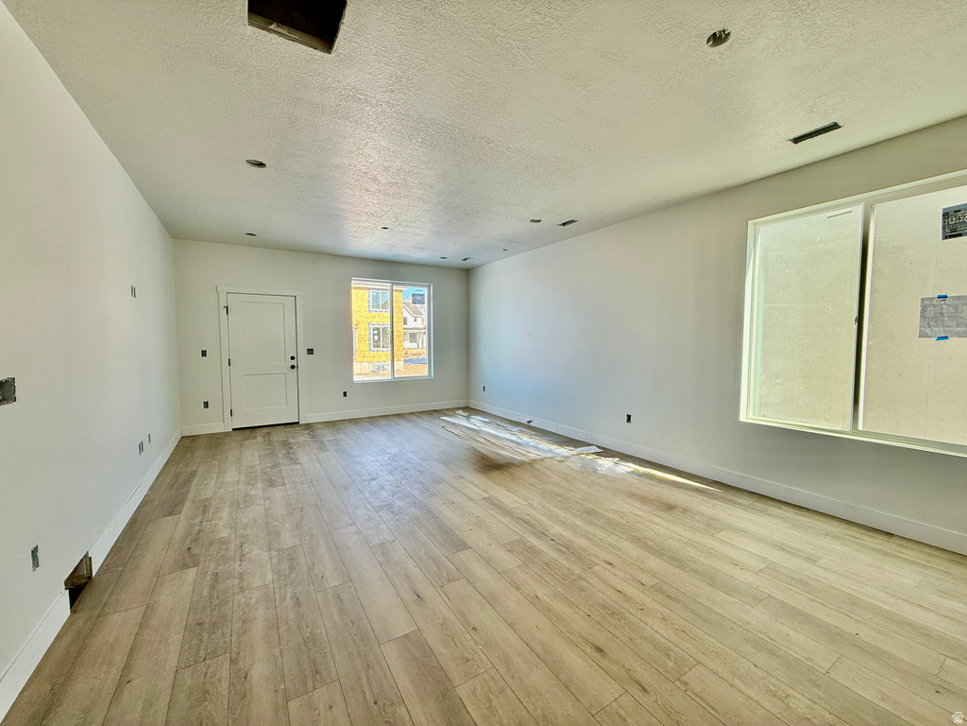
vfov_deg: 85.7
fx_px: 391
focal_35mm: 14
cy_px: 363
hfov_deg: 102.1
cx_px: 484
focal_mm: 2.22
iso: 64
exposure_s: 1/133
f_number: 2.2
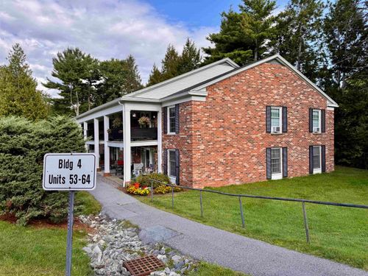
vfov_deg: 56.8
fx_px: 255
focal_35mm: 24
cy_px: 138
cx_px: 184
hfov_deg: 71.6
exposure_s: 1/1261
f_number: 1.78
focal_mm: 6.76
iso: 80
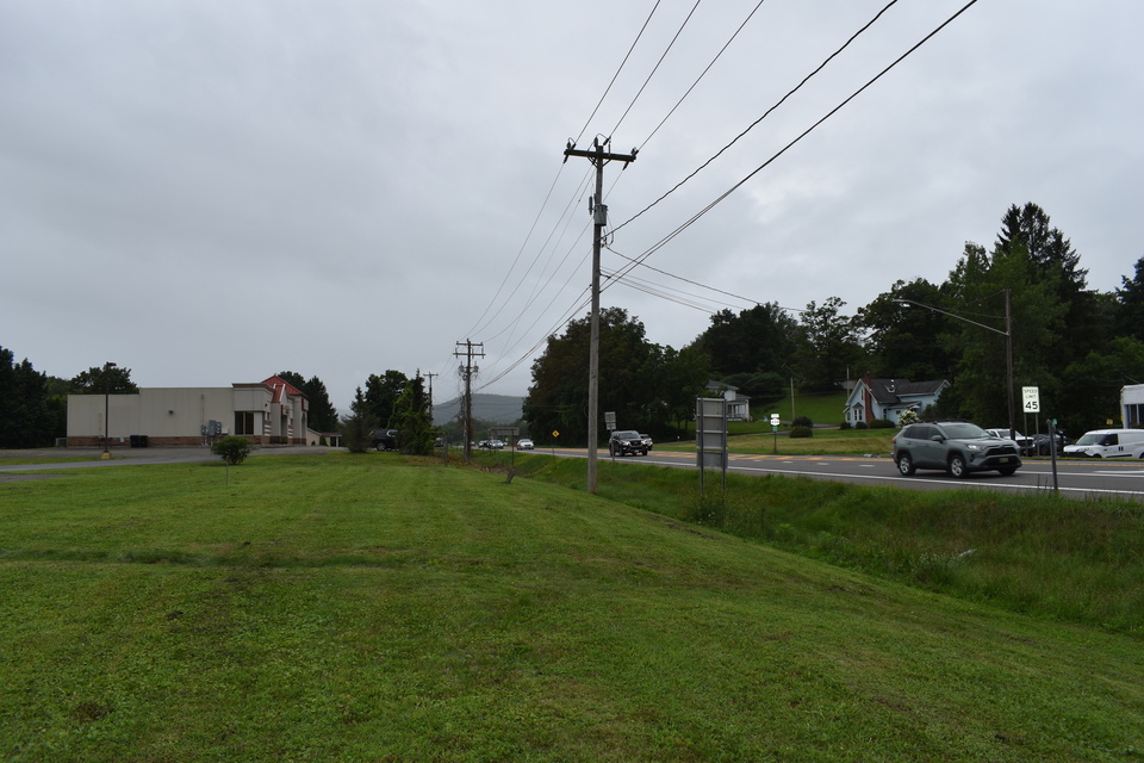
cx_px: 572
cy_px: 382
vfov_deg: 47.9
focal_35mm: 27
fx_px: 858
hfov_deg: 67.4
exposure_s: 1/200
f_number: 9
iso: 100
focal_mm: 18
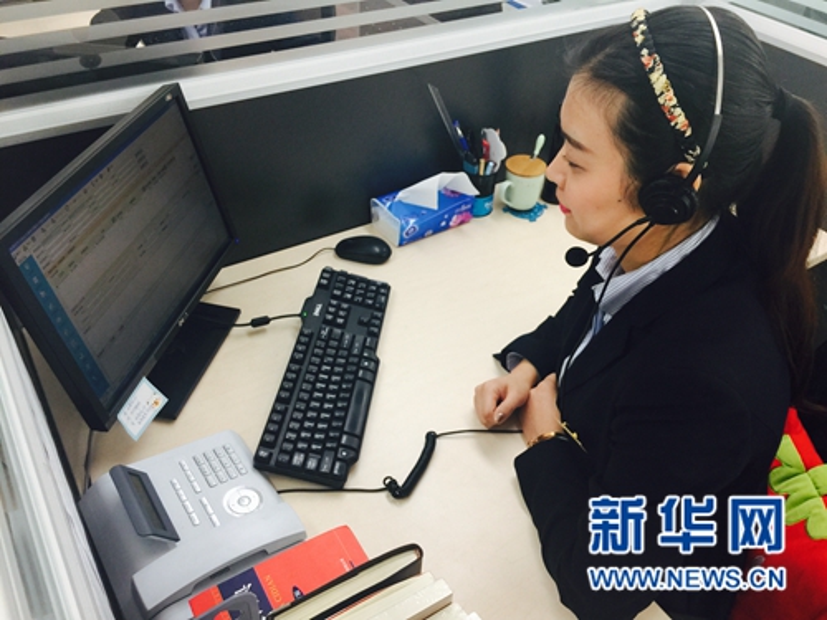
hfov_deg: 61.7
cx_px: 414
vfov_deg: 48.2
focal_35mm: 29
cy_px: 310
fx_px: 693
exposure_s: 1/17
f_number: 2.2
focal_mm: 4.15
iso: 40
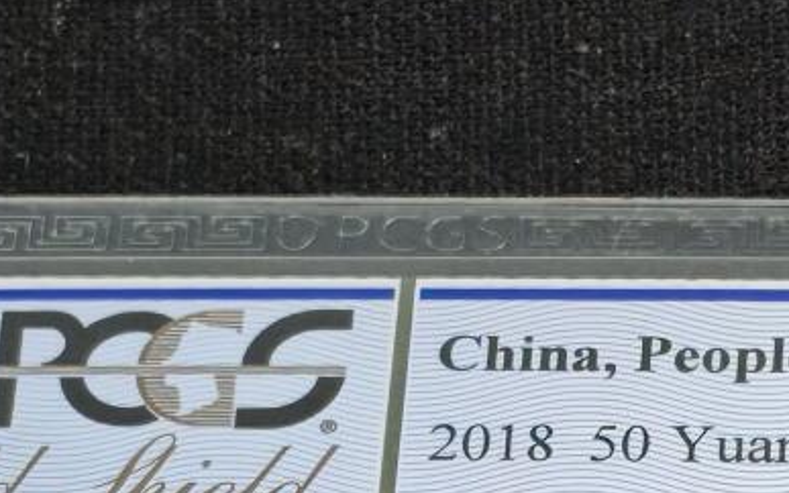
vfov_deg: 4.2
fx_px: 6602
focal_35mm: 307
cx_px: 1272
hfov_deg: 6.7
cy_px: 894
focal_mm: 4.94
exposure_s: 1/423
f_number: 1.5
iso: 50
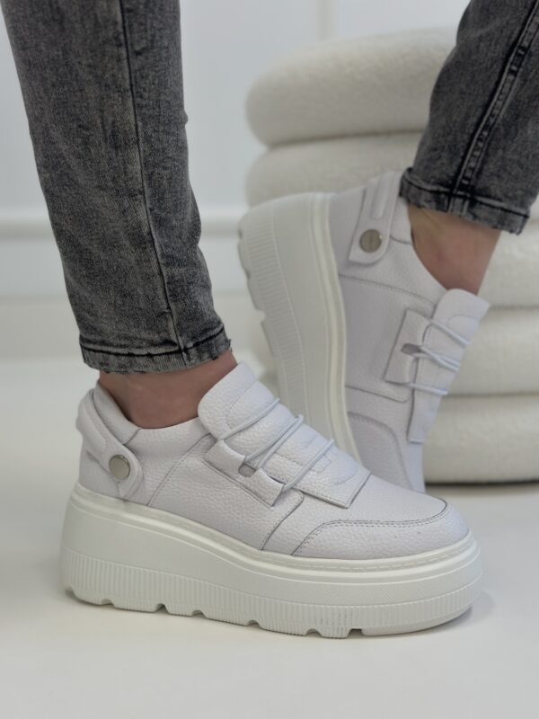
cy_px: 360
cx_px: 270
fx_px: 997
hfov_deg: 30.3
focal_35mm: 48
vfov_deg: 39.7
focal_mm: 6.86
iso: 80
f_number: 1.78
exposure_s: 1/100
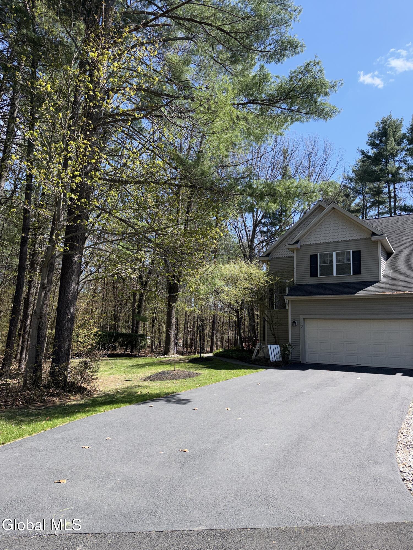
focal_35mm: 24
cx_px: 206
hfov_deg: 56.8
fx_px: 382
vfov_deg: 71.6
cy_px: 275
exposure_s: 1/3676
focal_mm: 6.76
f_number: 1.78
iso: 50
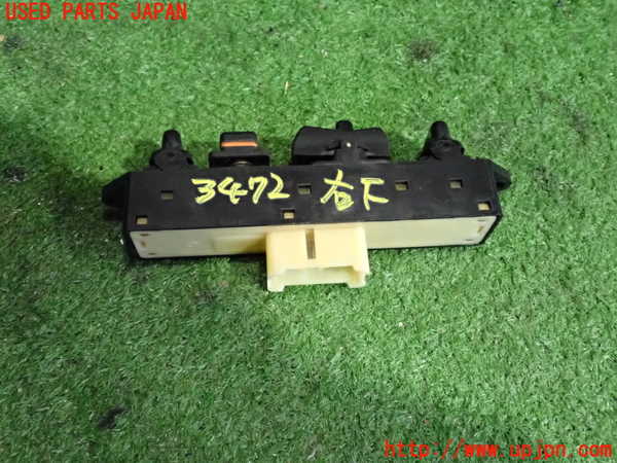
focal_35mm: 36
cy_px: 232
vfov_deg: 39.7
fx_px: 642
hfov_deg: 51.4
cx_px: 308
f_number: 2.5
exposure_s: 1/125
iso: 3200
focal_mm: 6.37
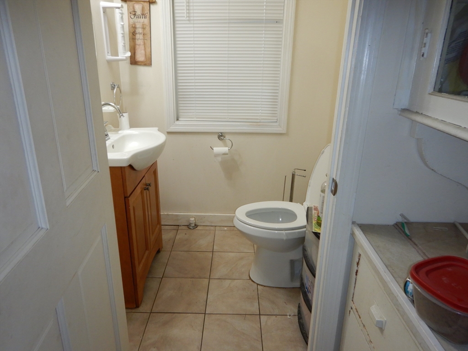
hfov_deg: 71.6
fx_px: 324
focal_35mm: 24
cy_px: 176
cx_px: 234
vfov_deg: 56.8
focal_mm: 4.3
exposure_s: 1/30
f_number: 2.8
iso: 200
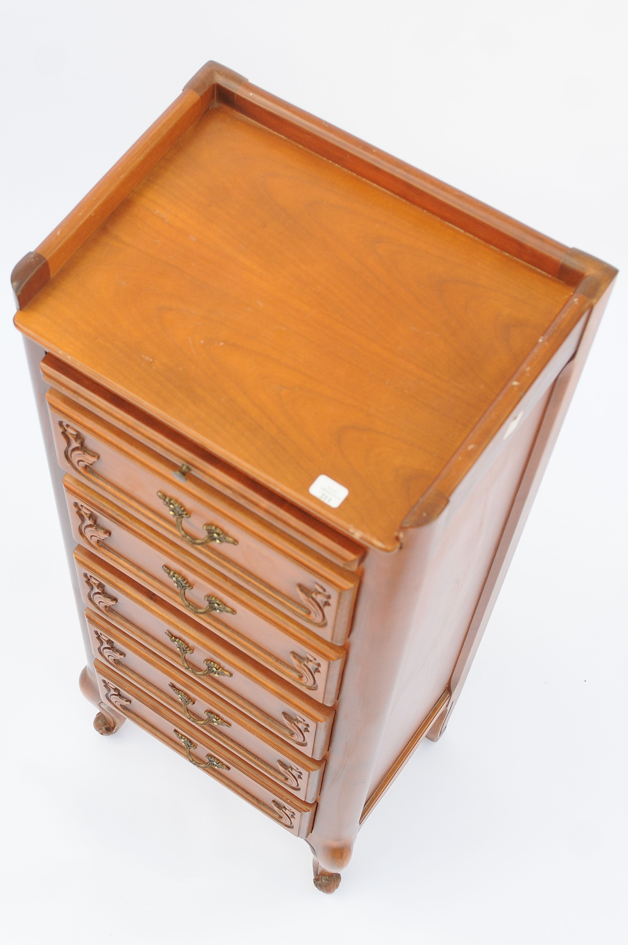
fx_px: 944
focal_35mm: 36
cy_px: 472
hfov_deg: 36.8
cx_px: 314
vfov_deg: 53.2
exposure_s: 1/250
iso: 320
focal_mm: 24
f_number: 4.5
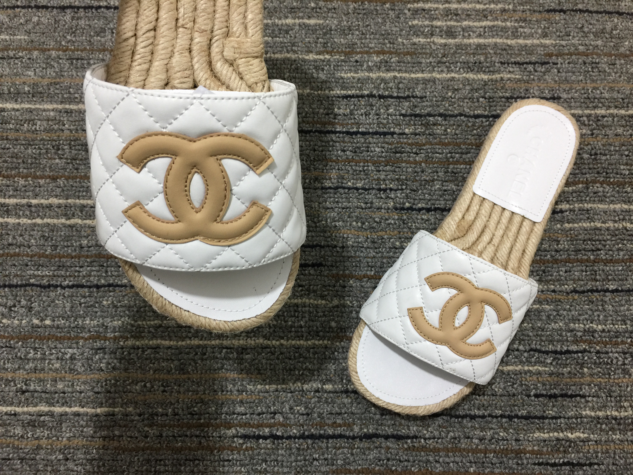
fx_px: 530
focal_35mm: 29
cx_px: 316
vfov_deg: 48.2
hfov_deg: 61.7
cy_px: 238
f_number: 2.2
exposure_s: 1/17
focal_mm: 4.15
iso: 40
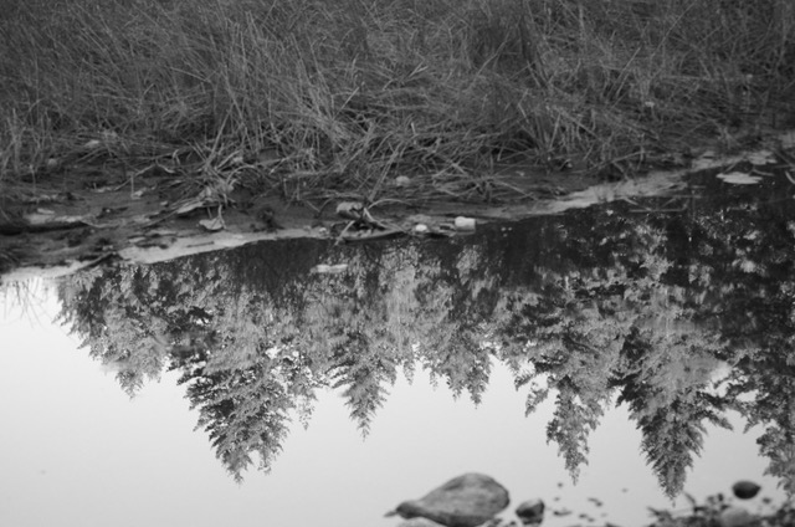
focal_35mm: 99
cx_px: 398
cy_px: 264
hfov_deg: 20.7
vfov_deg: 13.8
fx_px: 2182
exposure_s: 1/3200
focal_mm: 66
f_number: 5
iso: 5000
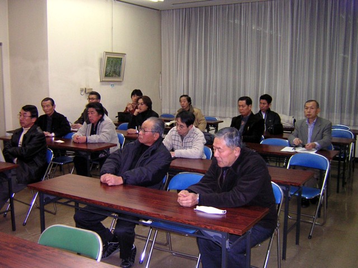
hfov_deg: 51.4
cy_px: 134
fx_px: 372
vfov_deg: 39.7
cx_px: 179
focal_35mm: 36
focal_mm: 4.7
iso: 400
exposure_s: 1/60.1
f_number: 2.6
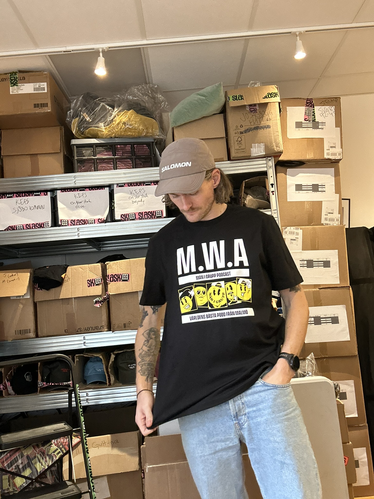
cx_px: 187
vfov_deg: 60.0
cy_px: 250
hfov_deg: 46.8
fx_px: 432
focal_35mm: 30
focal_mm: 2.69
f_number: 1.9
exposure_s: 1/33
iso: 250
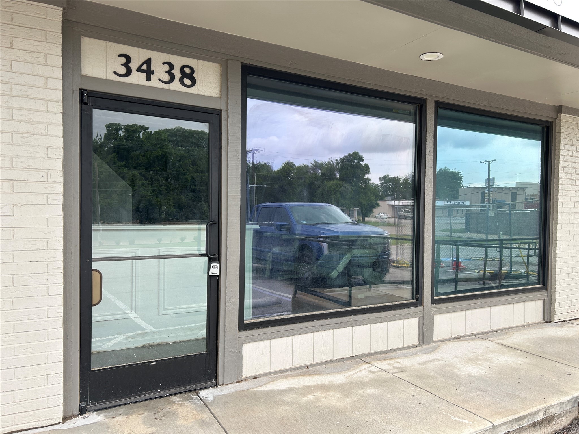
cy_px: 217
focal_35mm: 26
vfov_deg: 53.1
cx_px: 290
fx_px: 435
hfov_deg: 67.3
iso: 50
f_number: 1.5
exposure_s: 1/391
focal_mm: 5.7
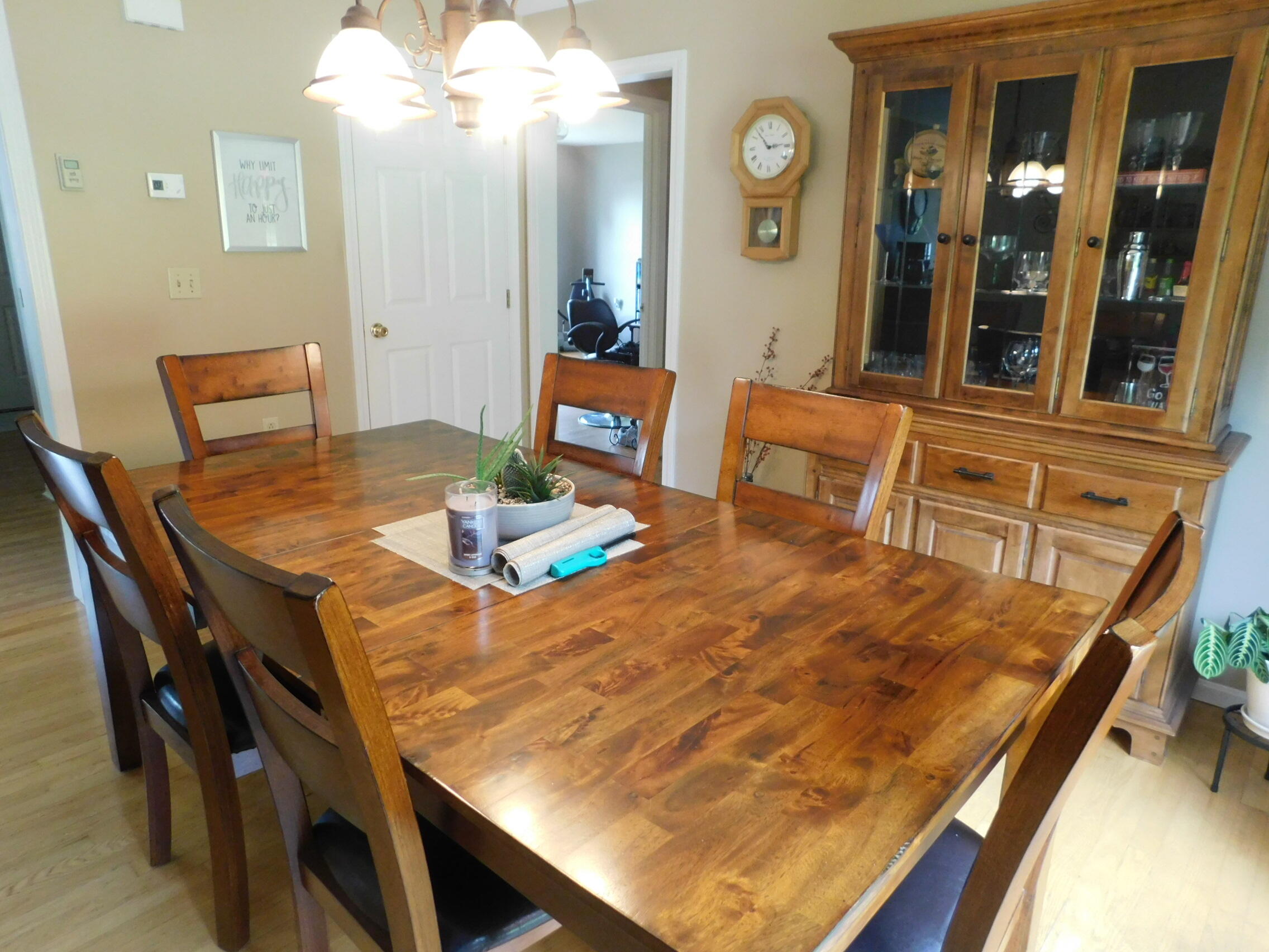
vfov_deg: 58.9
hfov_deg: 73.9
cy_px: 476
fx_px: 843
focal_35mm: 23
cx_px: 634
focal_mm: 4
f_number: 3
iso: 320
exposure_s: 1/30
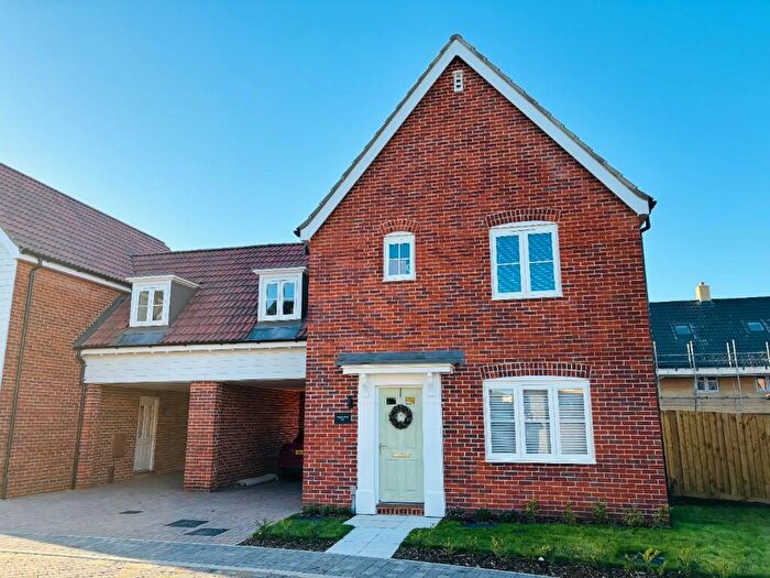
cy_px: 289
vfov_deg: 53.1
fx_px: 578
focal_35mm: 26
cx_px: 385
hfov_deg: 67.3
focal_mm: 5.96
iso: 50
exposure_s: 1/903
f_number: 1.6
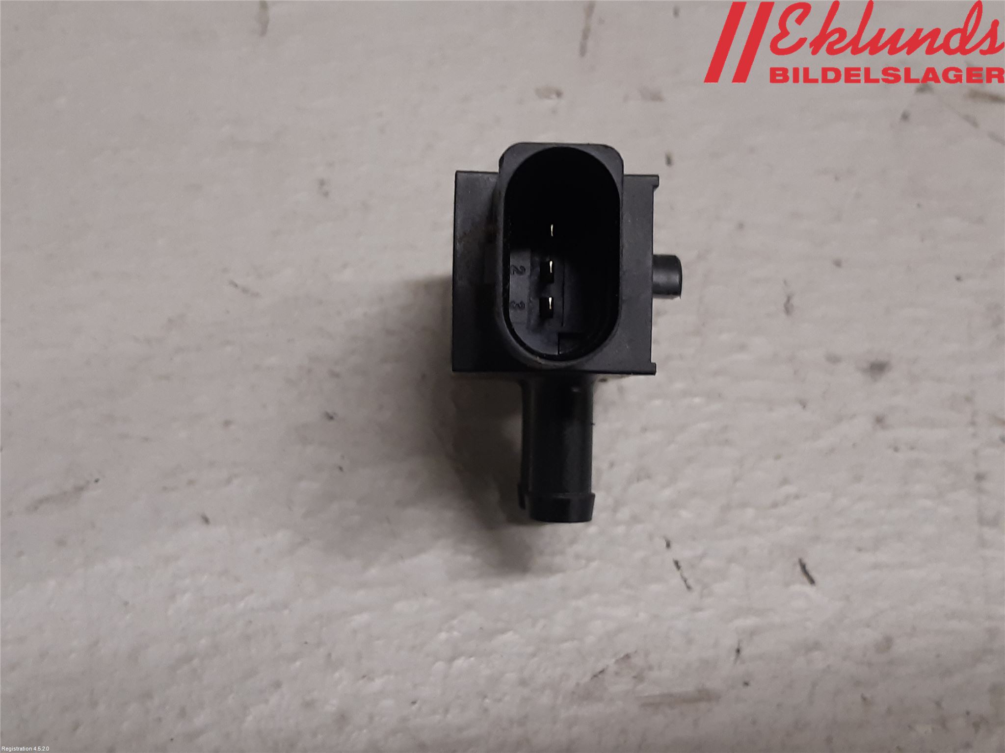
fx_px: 755
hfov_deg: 67.3
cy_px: 376
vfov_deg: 53.1
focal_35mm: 26
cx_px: 502
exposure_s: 1/50
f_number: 1.7
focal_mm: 3.93
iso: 125
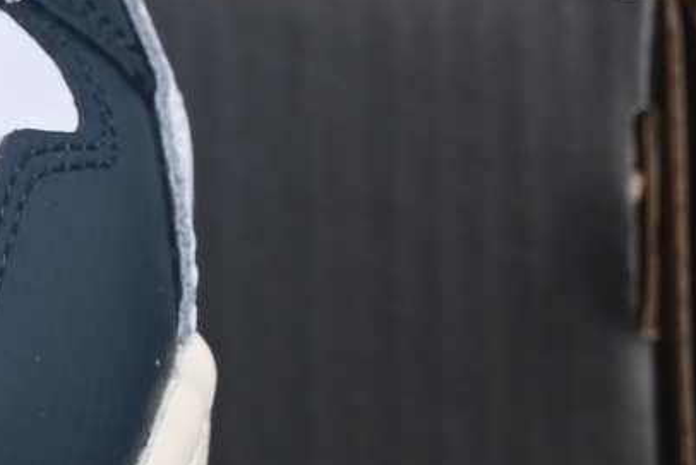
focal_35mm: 514
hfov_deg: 3.9
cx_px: -1025
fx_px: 9940
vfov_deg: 2.7
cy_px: 34
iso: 160
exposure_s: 1/80
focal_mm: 50
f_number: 8
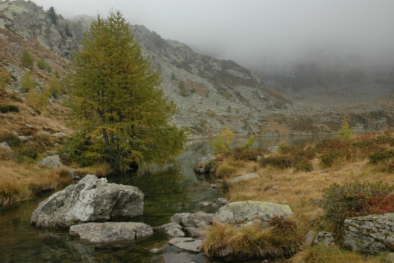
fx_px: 361
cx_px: 197
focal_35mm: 33
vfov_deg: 40.0
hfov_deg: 57.2
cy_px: 132
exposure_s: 1/200
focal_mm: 22
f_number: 7.1
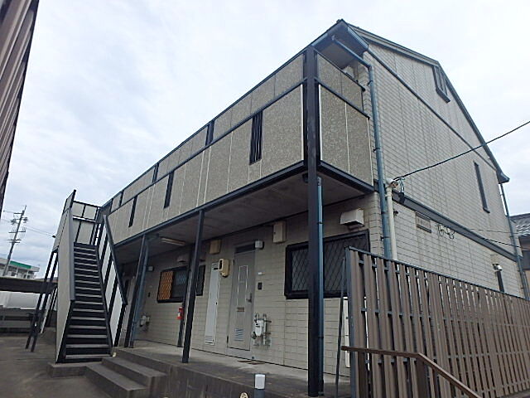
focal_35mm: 21
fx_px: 322
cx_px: 265
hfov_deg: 79.0
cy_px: 199
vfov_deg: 63.4
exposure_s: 1/400
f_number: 6
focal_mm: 3.7
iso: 125
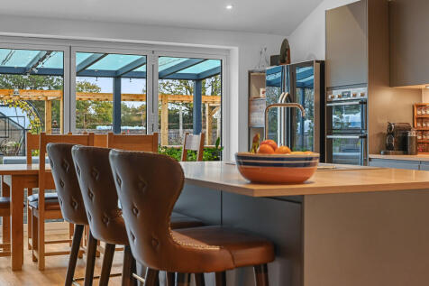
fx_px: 596
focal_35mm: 50
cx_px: 214
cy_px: 143
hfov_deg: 39.6
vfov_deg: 27.0
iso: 400
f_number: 7.1
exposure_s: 1/1.25
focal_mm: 50
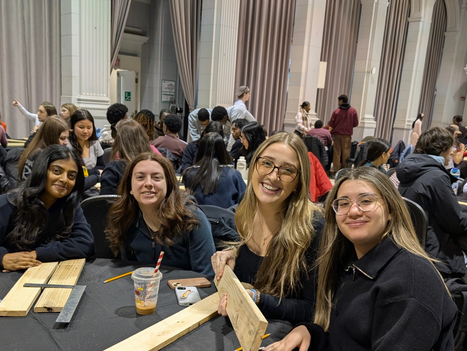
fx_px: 459
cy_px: 223
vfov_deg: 41.4
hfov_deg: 53.9
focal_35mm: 34
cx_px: 228
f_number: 1.68
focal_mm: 6.9
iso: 164
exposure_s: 1/120
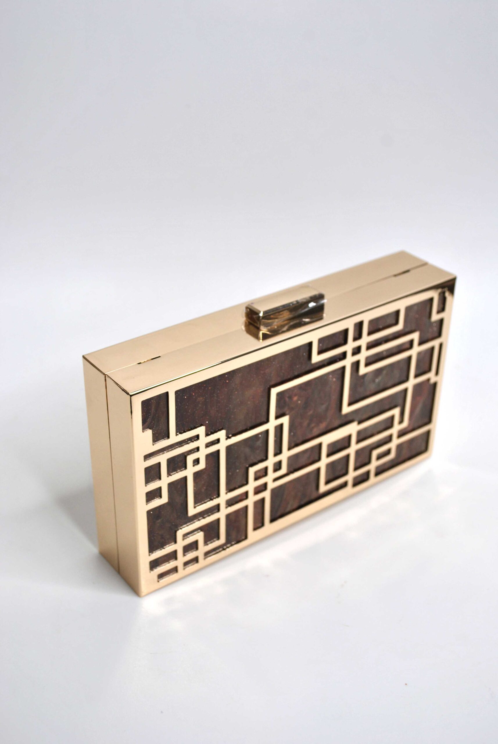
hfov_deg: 28.2
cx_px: 249
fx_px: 993
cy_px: 372
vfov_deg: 41.1
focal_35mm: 48
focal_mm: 32
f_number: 4.8
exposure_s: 1/200
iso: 200
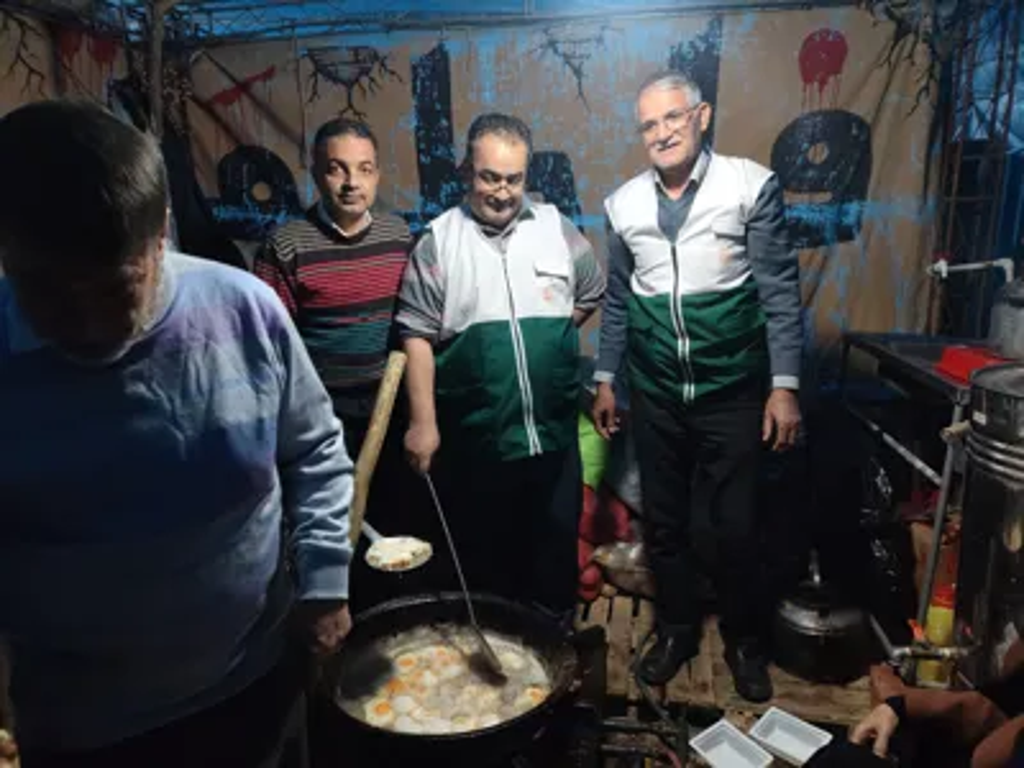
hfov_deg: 69.4
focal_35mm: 25
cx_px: 512
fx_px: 740
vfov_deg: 54.9
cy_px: 384
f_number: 1.79
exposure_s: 1/50
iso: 320
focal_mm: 4.71
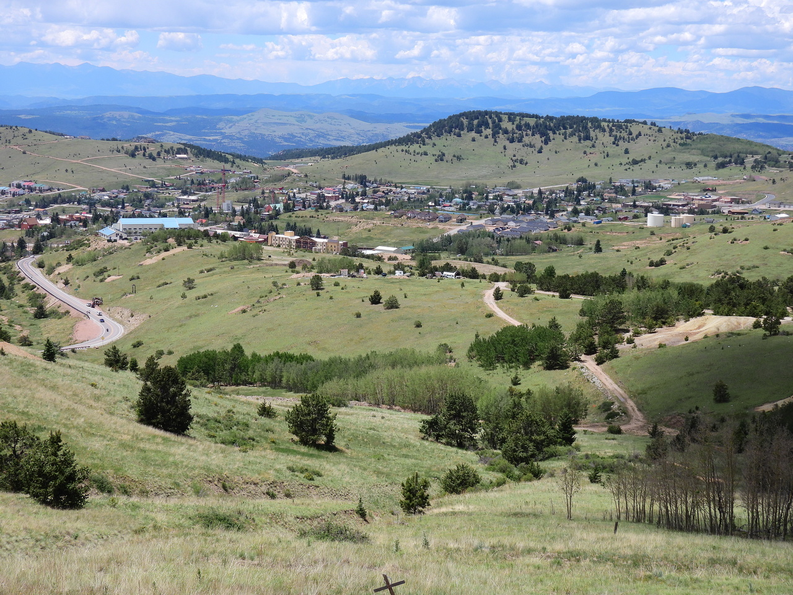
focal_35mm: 60
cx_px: 396
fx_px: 1375
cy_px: 298
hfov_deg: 32.2
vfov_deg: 24.4
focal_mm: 10.7
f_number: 3.5
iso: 100
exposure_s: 1/1250
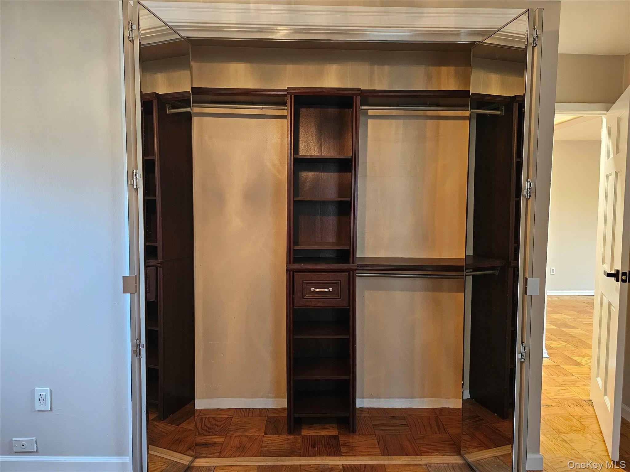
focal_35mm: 23
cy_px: 236
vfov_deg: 58.9
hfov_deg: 73.9
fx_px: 419
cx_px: 315
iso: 640
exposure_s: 1/40
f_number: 1.7
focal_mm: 6.3
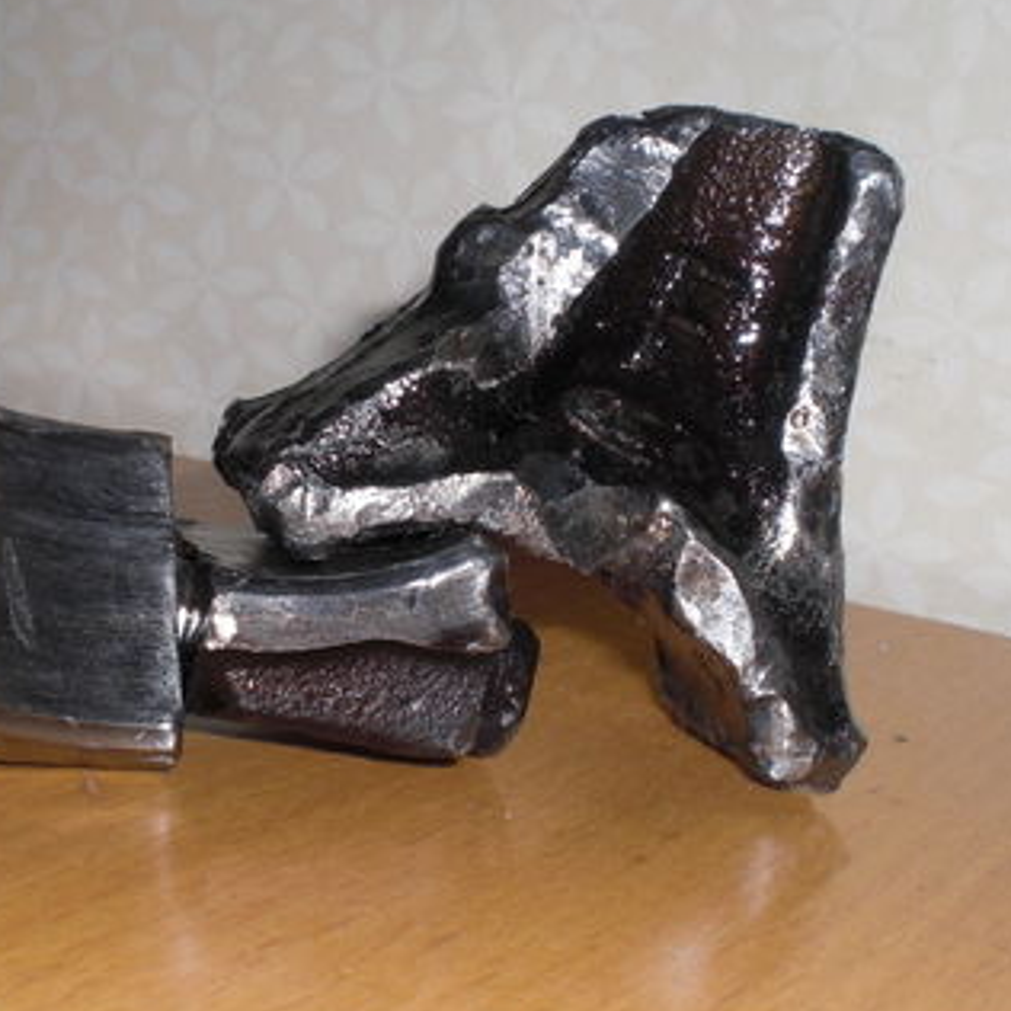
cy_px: 563
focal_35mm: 68
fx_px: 2247
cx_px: 365
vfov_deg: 25.3
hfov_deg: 25.3
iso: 64
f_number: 5.6
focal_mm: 6.3
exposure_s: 1/60
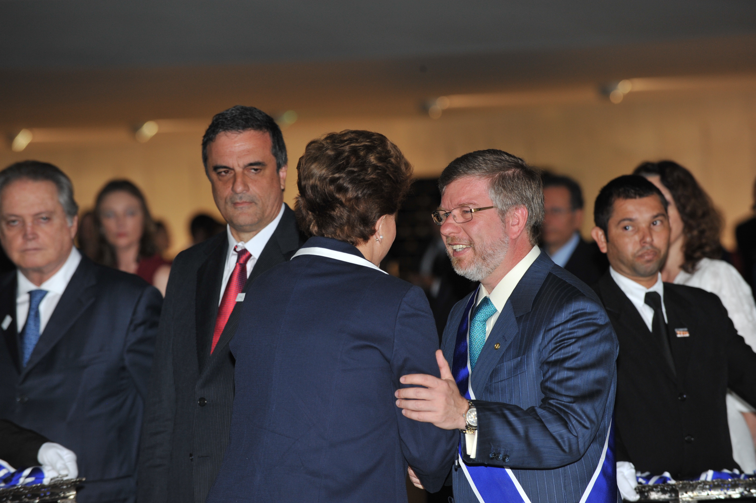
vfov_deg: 6.9
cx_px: 378
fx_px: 4197
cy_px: 252
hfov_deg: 10.3
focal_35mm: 200
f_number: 5.6
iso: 800
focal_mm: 200
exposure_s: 1/125
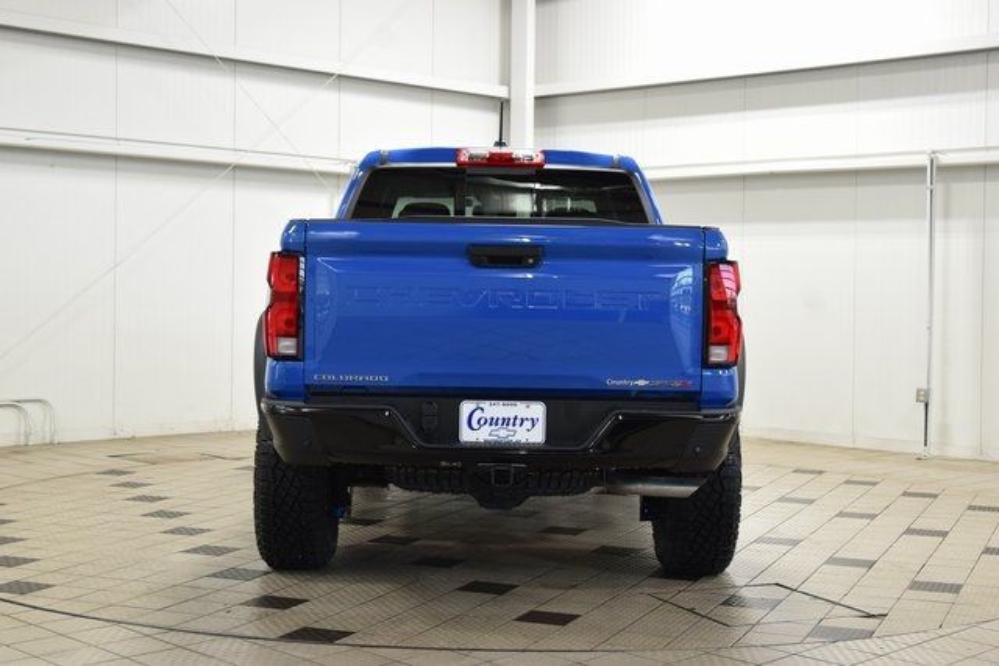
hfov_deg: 36.9
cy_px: 333
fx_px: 1499
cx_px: 500
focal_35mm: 54
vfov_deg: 25.1
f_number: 6.3
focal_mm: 36
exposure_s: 1/15
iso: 560
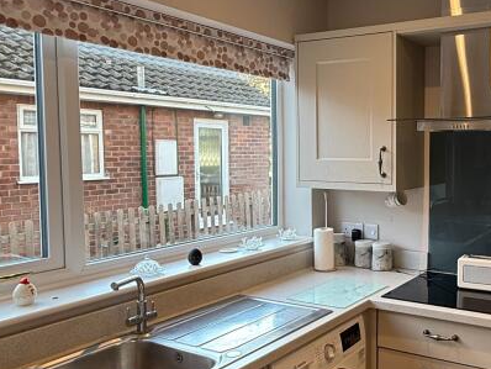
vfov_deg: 39.7
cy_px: 185
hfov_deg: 48.4
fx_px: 511
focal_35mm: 36
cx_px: 395
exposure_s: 1/100
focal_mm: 2.22
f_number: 2.2
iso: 100
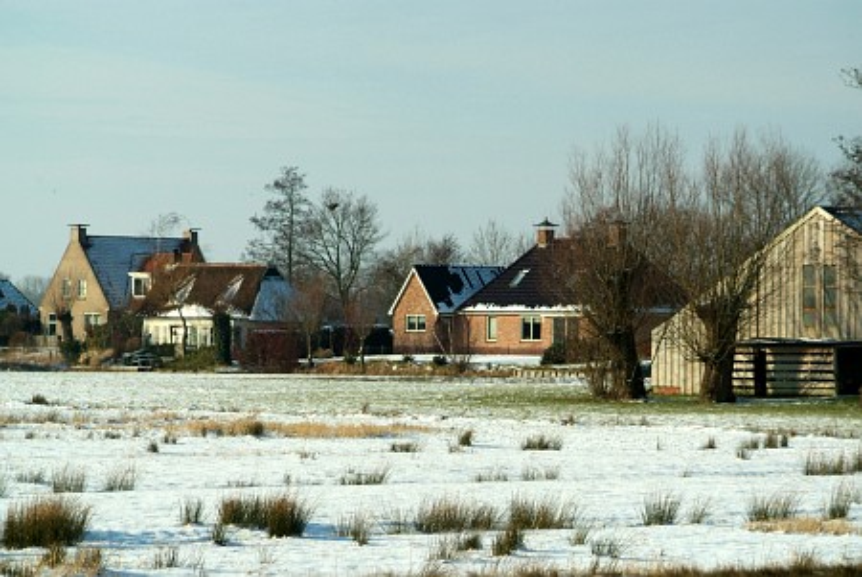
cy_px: 288
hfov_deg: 13.4
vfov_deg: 9.0
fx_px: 3667
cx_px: 431
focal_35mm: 153
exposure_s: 1/4000
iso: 400
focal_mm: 102
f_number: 4.8
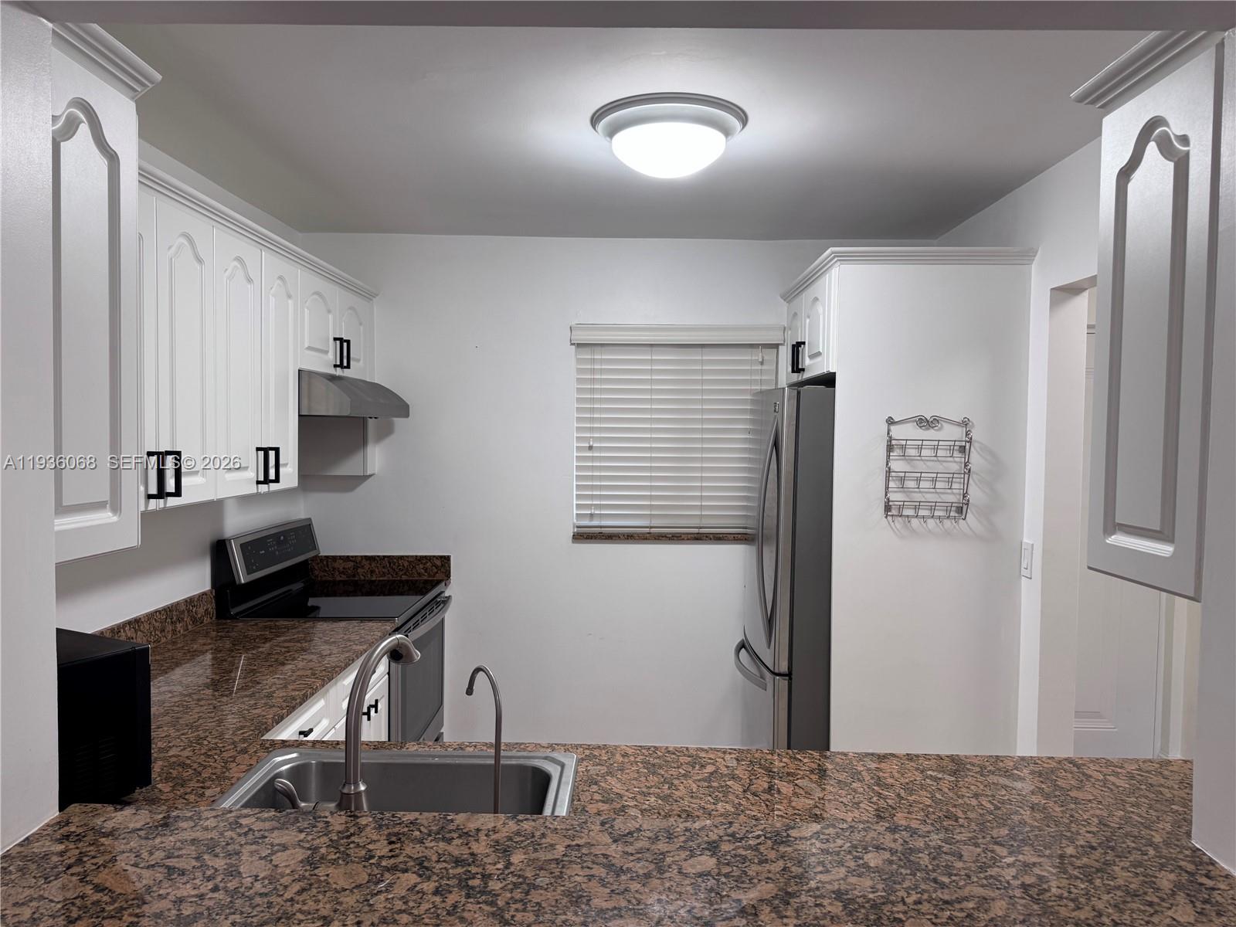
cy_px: 464
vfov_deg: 56.8
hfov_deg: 71.6
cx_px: 618
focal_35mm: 24
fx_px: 857
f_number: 1.78
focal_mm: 6.76
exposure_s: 1/120
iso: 100
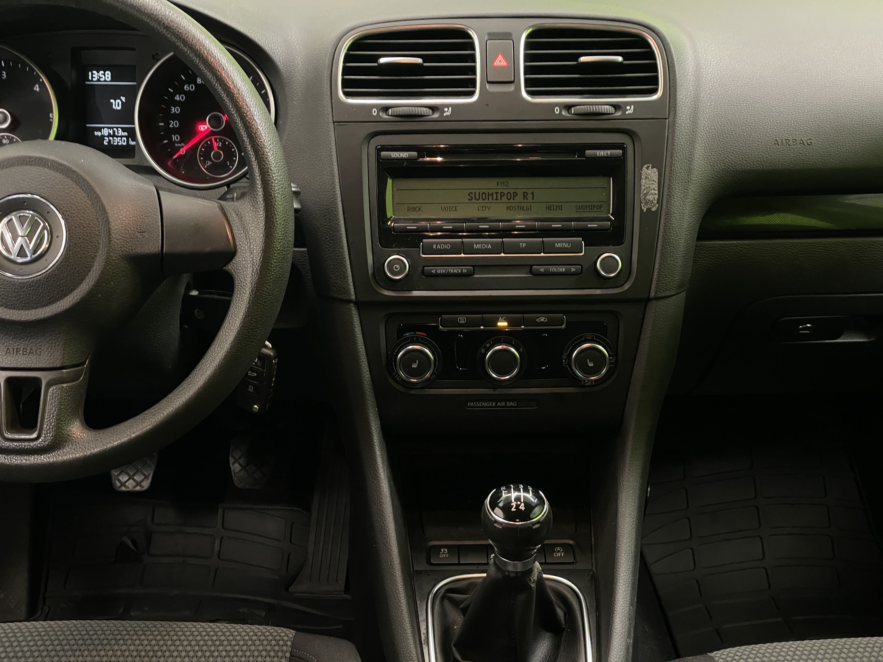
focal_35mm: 52
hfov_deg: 36.8
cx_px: 442
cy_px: 331
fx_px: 1326
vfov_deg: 28.0
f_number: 2
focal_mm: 6
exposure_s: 1/33
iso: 640
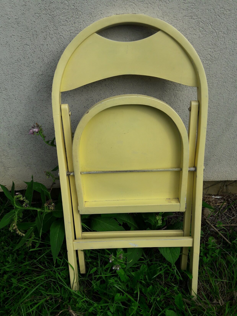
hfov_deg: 49.7
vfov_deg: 63.4
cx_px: 118
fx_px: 256
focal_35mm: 28
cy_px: 158
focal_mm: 3.7
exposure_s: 1/1524
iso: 40
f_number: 1.9
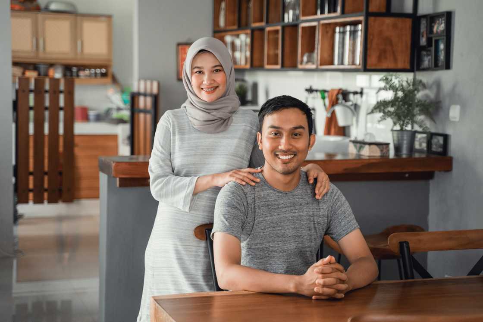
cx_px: 242
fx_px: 899
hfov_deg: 30.1
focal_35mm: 67
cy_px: 161
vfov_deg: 20.3
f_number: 2.8
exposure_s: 1/160
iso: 1600
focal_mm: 67
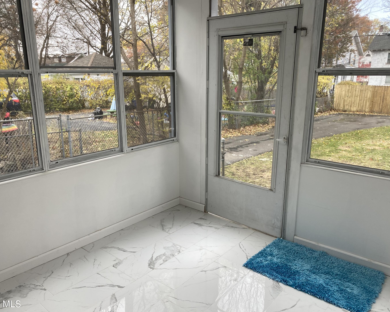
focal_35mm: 28
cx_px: 188
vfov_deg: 51.5
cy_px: 157
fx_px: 323
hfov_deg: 62.2
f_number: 1.8
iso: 32
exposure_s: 1/128
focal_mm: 4.25
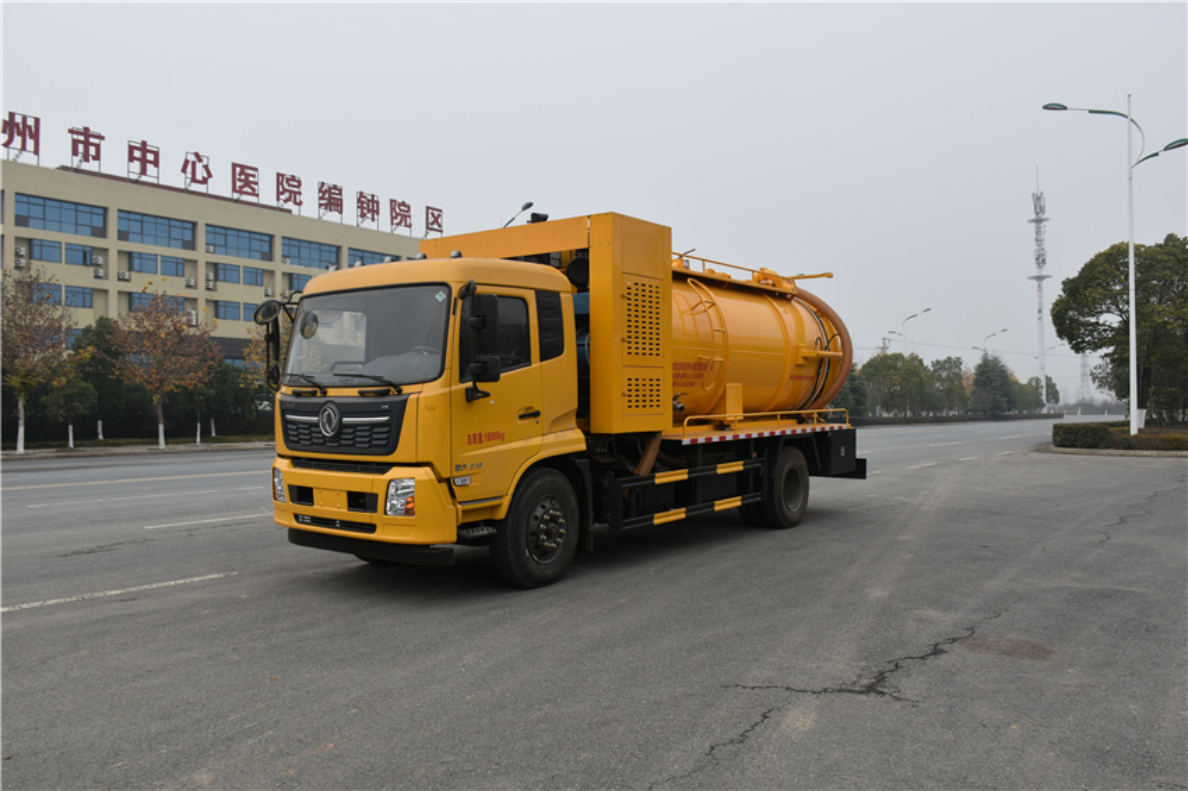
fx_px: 891
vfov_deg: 47.9
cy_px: 396
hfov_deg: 67.4
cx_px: 594
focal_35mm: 27
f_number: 8
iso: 160
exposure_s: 1/250
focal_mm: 18
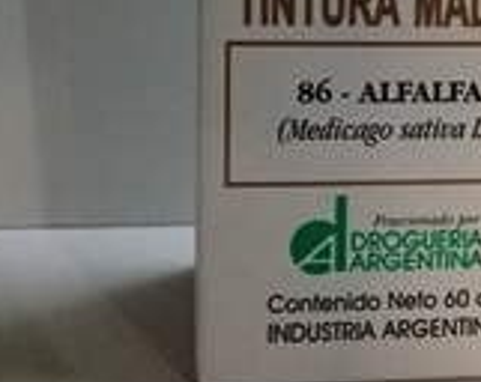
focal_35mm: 66
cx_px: 372
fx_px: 937
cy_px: -12
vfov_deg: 22.1
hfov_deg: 28.3
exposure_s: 1/33
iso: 200
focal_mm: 3.3
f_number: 2.2
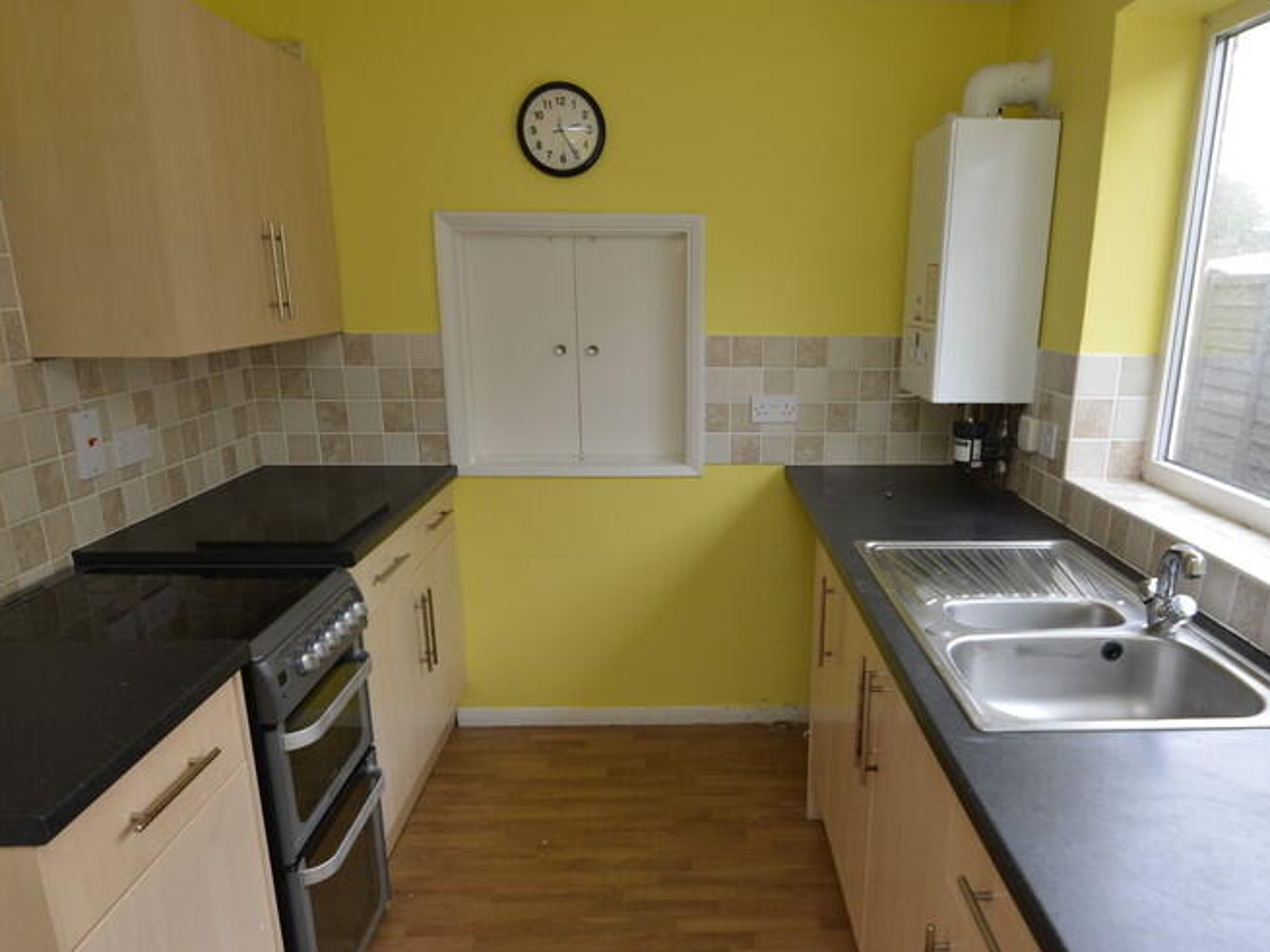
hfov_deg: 69.7
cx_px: 708
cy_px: 564
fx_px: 908
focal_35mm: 25
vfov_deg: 55.0
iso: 200
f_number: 4
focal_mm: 11
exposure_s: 1/60
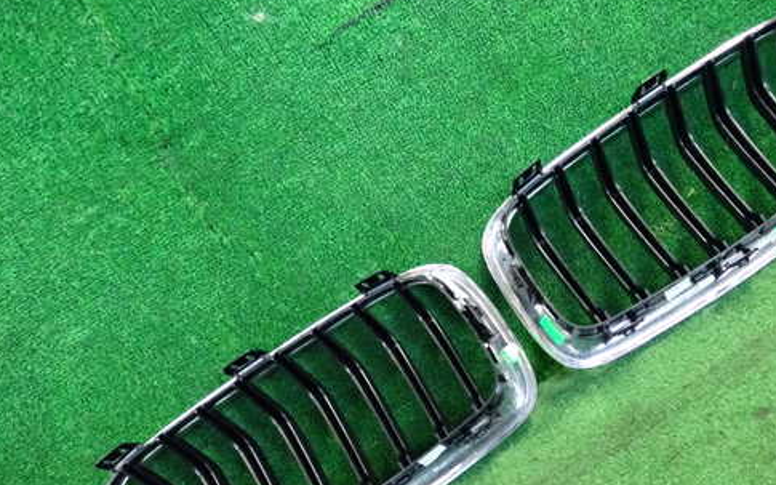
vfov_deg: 30.5
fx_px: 888
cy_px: 285
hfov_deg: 46.9
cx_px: 470
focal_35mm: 42
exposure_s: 1/125
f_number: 2.4
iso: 3200
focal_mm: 5.79
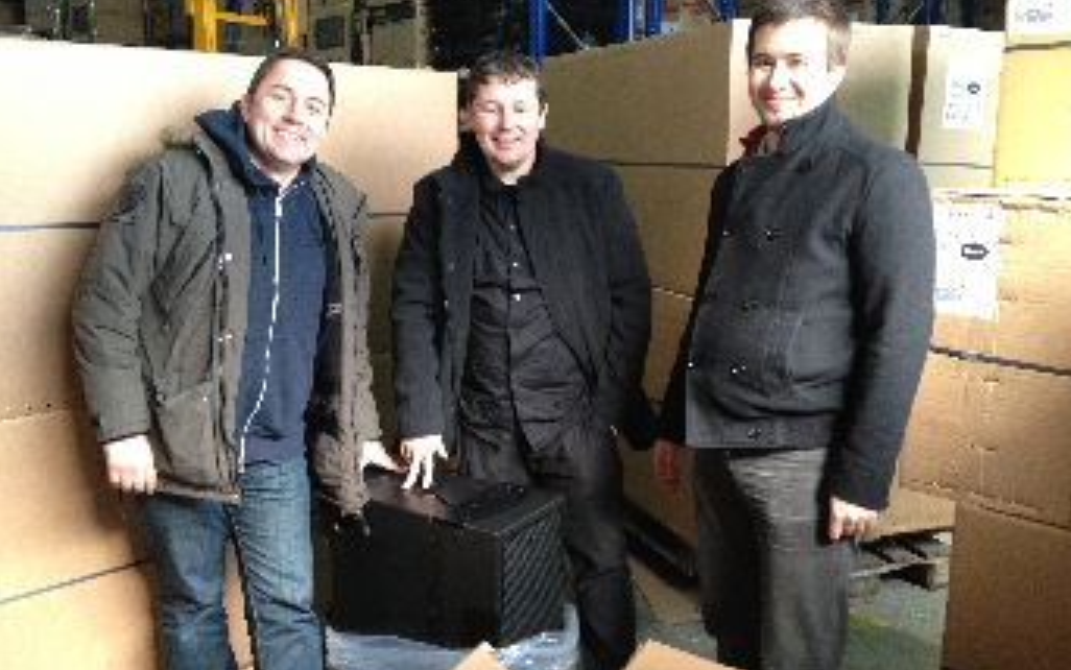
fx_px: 1110
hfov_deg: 51.5
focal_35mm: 38
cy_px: 337
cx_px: 545
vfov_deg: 33.6
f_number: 2.4
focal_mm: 4.28
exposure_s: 1/20
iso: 250
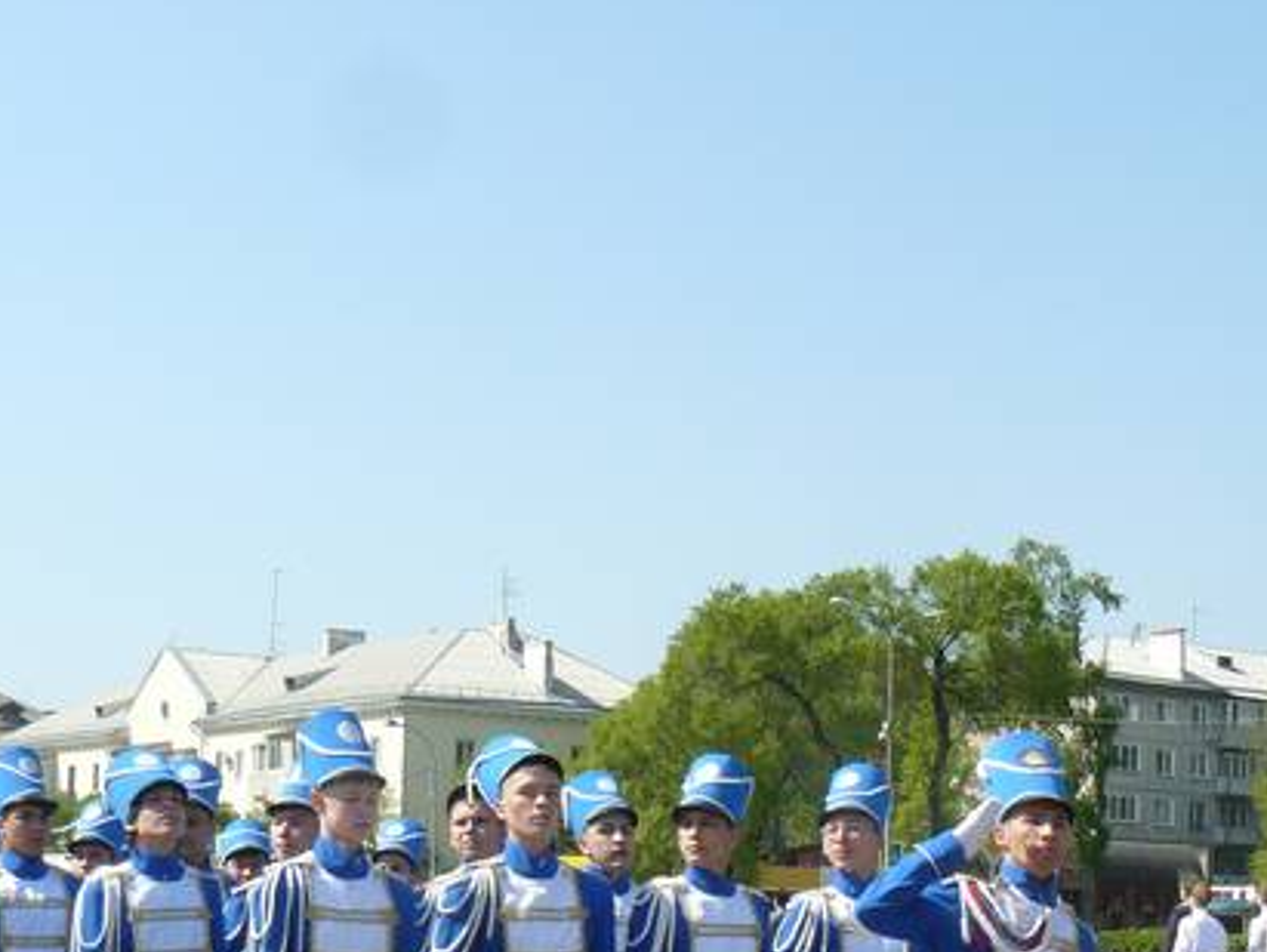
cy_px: 856
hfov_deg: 27.4
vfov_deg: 20.6
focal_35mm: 70
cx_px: 953
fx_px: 2564
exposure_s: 1/320
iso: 100
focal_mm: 6
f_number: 5.6
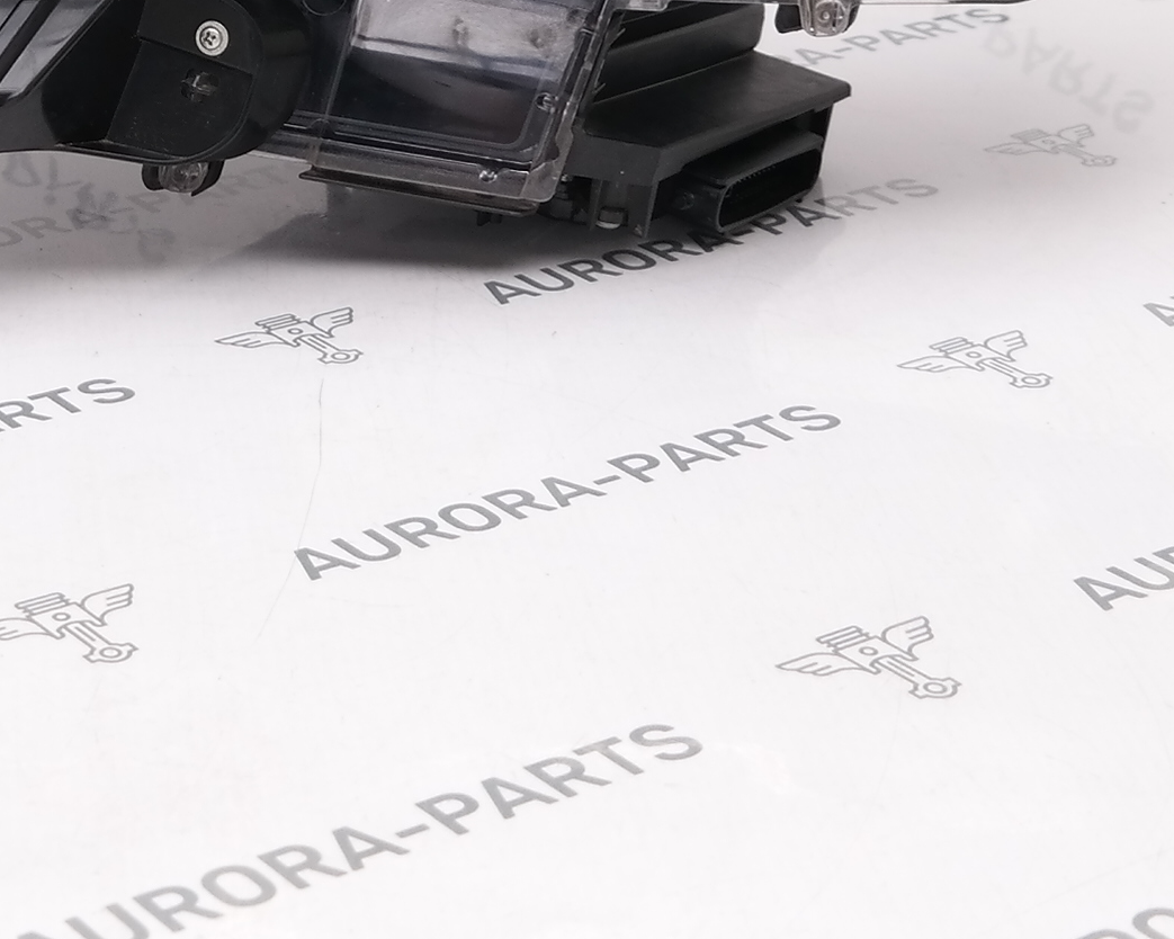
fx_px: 3648
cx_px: 152
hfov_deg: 18.0
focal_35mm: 105
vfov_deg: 13.9
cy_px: -386
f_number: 3.5
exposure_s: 1/80
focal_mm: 20
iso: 100
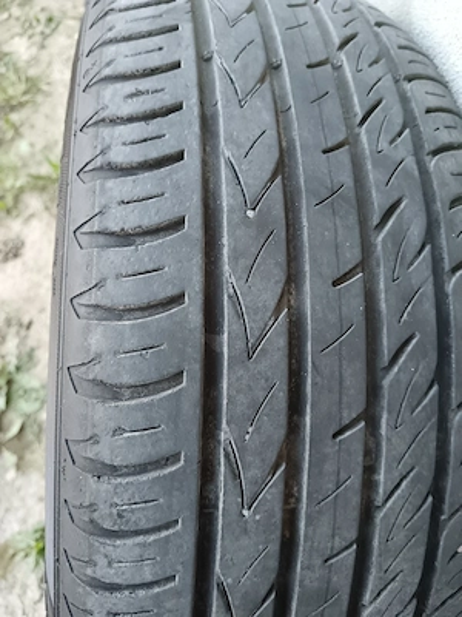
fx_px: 480
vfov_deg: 65.3
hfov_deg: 51.4
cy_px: 308
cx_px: 231
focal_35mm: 27
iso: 1932
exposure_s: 1/100
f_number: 1.9
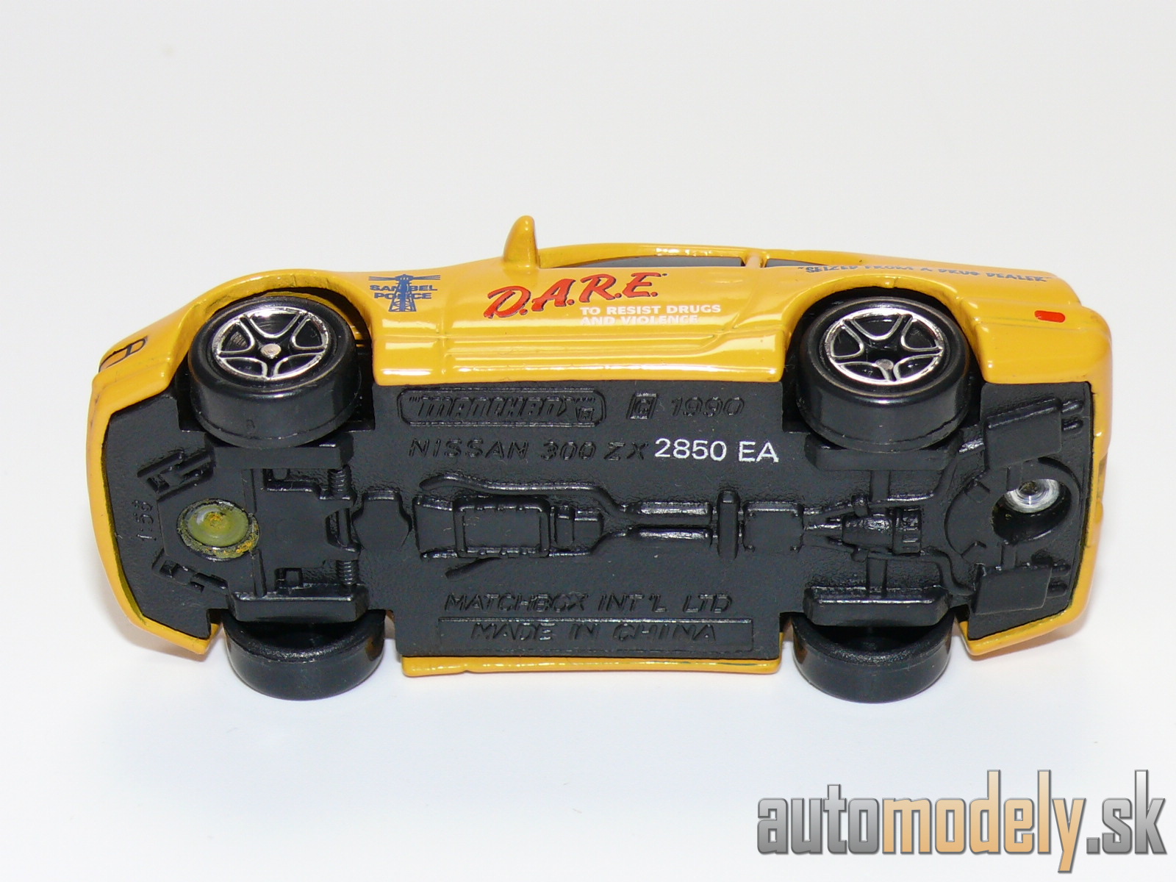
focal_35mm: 103
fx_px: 3499
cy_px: 441
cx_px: 588
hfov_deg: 19.1
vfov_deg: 14.4
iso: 100
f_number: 4
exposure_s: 1/30
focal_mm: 13.5
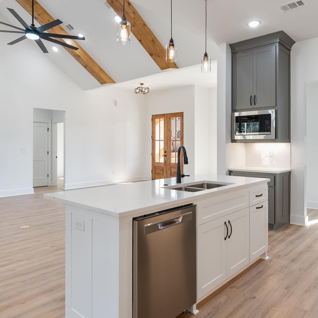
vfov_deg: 59.0
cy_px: 149
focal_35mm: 27
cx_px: 178
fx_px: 281
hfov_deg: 58.9
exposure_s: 1/5
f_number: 9
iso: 250
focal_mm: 16
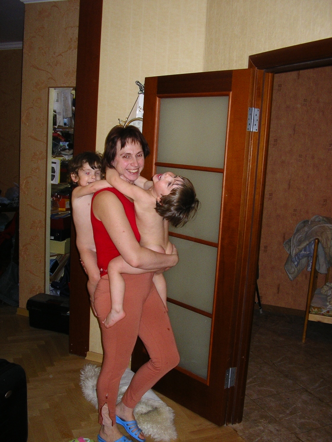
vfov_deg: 49.0
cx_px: 166
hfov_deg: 37.7
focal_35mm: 38
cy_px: 221
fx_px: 486
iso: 125
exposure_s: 1/60
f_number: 2.9
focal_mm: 5.8
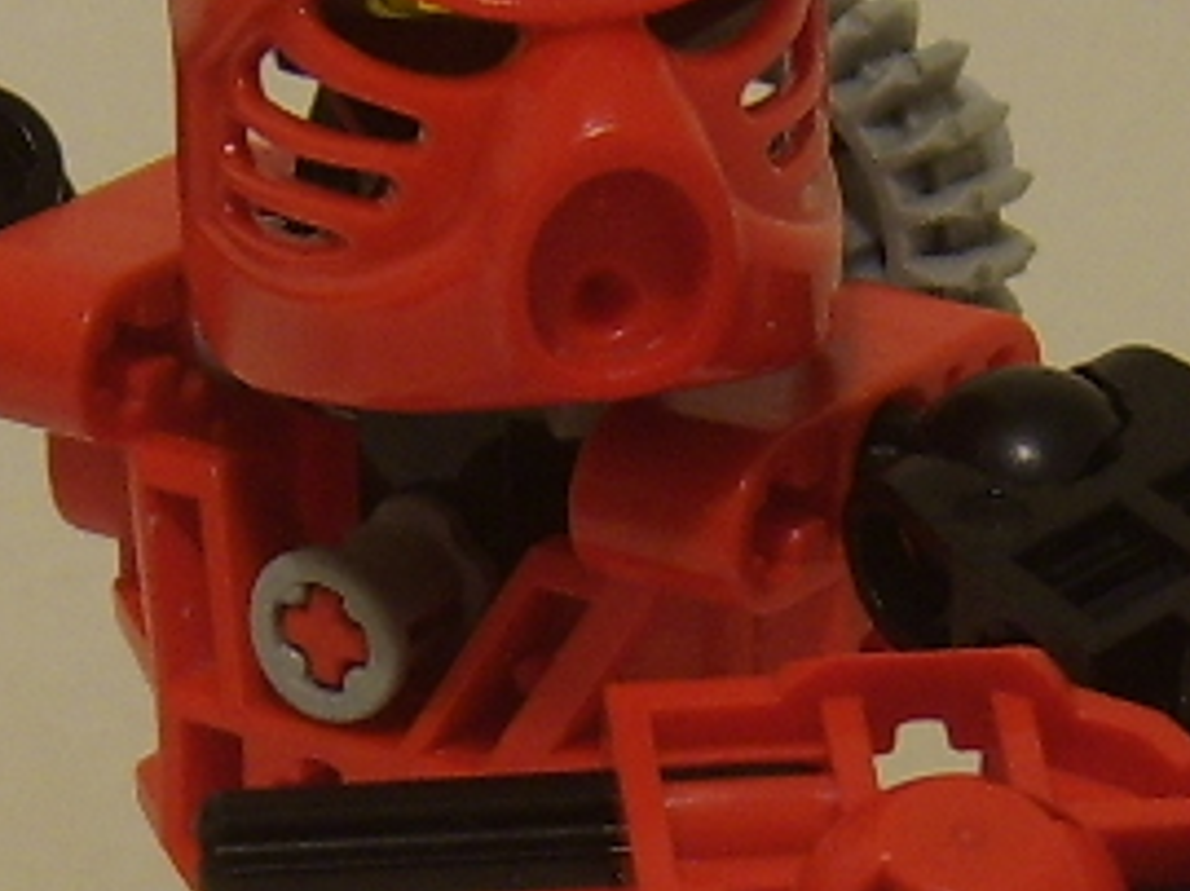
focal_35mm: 184
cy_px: 834
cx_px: 480
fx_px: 6320
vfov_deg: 8.0
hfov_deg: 10.8
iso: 71
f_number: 2.7
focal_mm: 8.13
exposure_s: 1/4
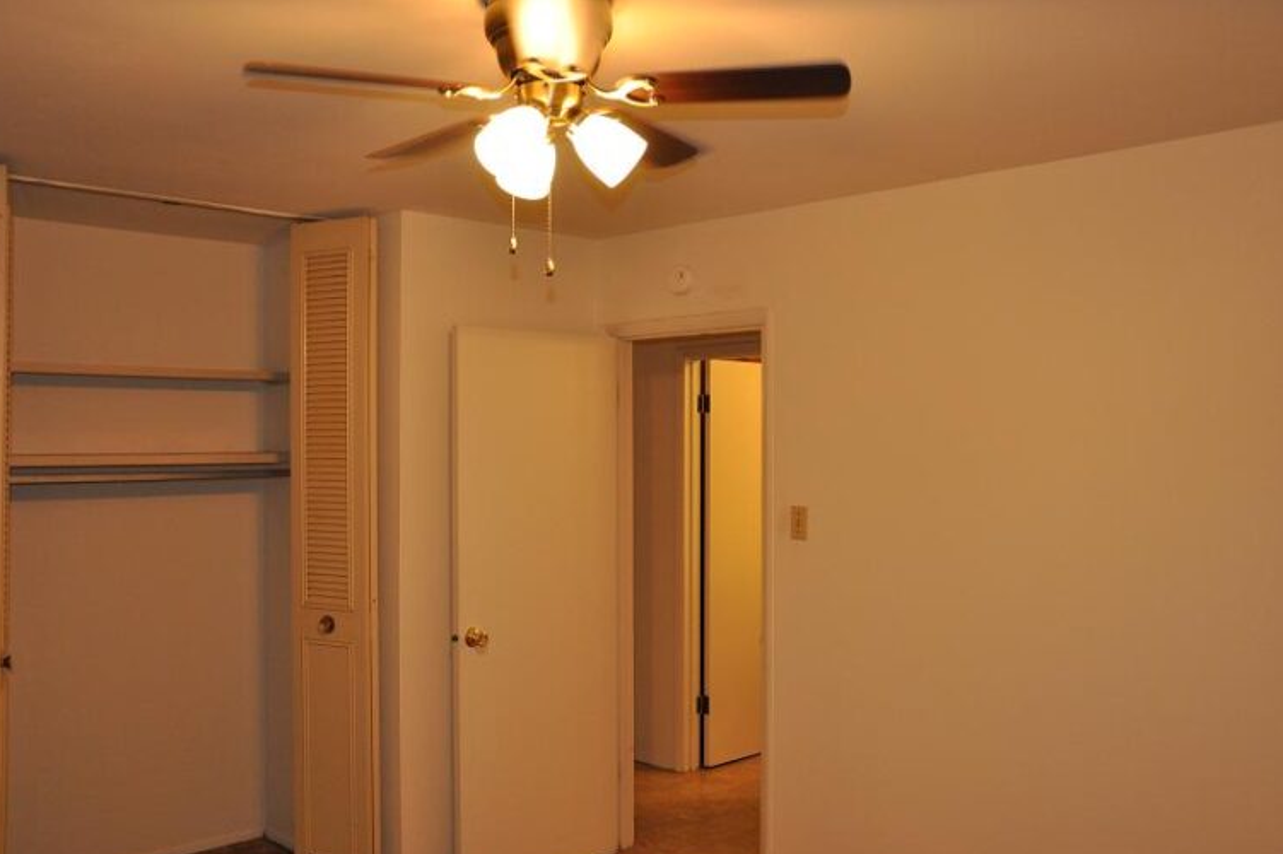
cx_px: 632
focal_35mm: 34
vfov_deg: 39.4
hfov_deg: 56.5
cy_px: 424
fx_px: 1194
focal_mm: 21
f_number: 3.8
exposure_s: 1/100
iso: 800
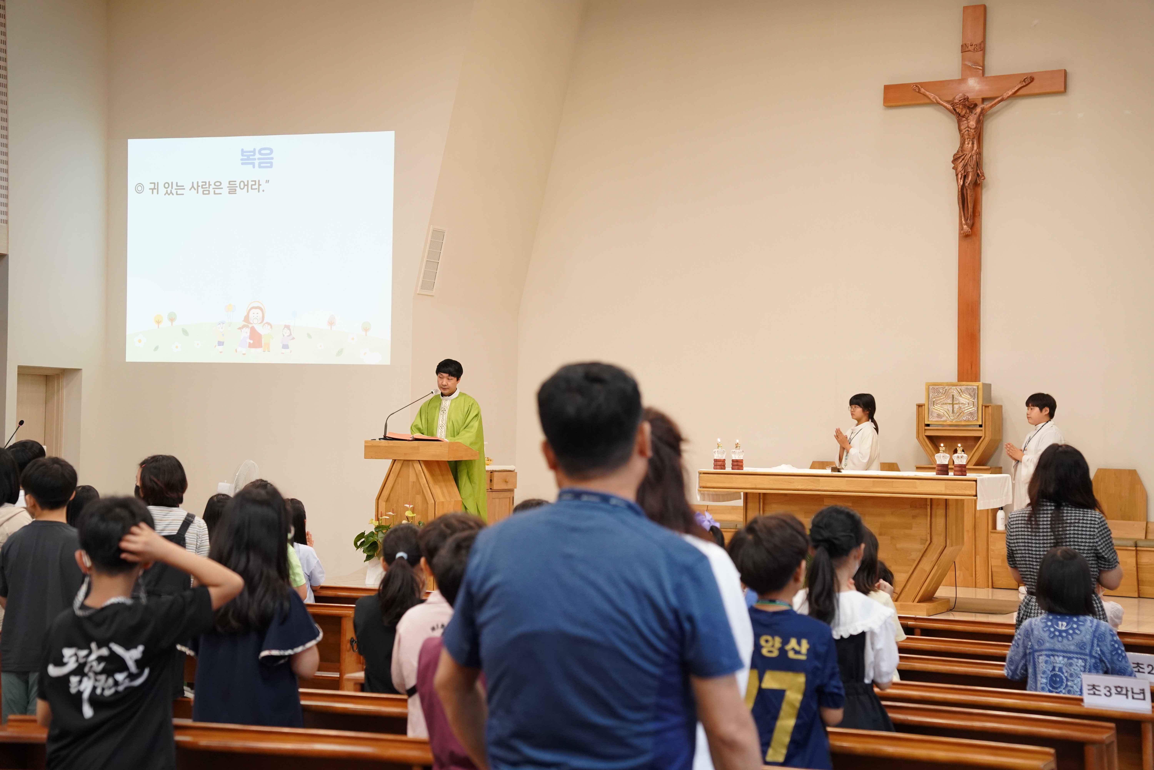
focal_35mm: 64
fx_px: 2051
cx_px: 577
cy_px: 385
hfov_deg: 31.4
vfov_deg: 21.2
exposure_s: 1/160
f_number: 4
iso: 3200
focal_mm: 64
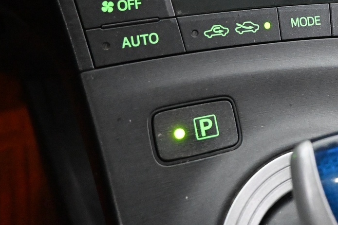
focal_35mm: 56
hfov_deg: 34.5
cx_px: 273
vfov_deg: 23.3
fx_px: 526
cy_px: 4
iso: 9000
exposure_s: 1/60
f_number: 3.5
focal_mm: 16
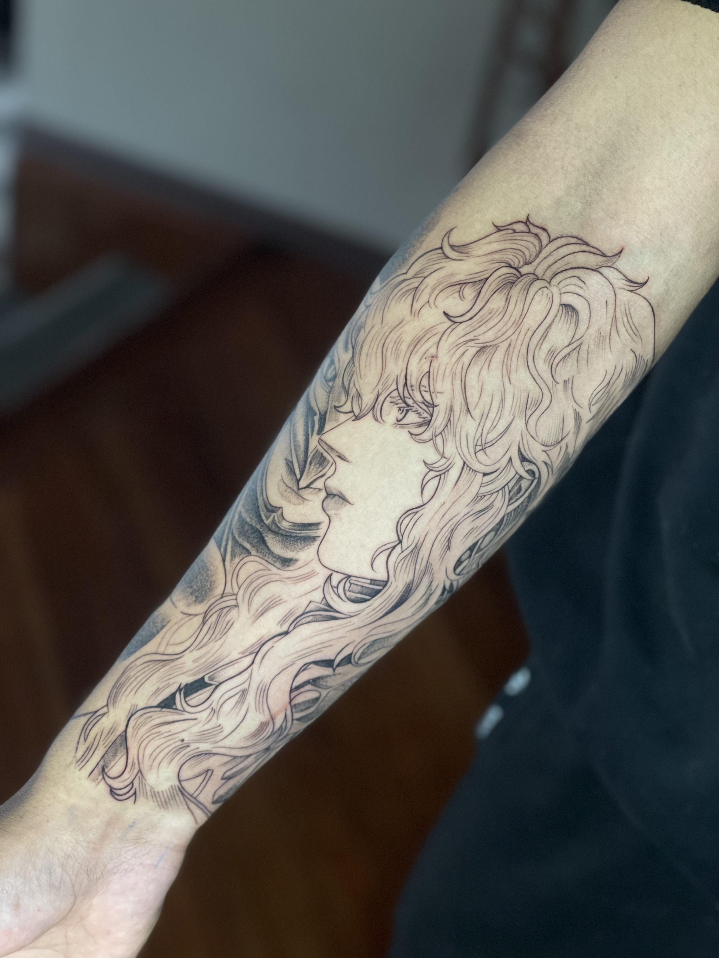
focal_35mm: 52
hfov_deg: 28.0
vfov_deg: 36.8
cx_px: 360
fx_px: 1440
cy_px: 479
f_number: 2
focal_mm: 6
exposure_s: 1/60
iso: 125
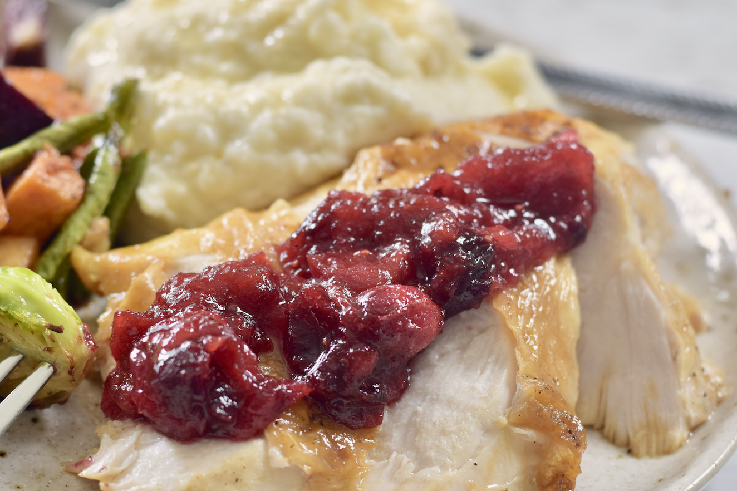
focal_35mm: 102
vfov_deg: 13.4
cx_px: 323
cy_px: 299
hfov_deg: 20.0
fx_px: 2088
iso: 200
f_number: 4.5
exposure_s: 1/60
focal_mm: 50
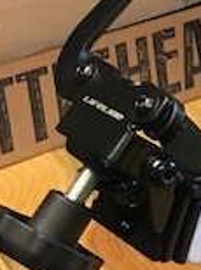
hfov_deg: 8.7
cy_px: 95
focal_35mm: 151
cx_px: 517
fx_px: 1172
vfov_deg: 13.1
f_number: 2.2
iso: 160
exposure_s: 1/30
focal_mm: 4.15
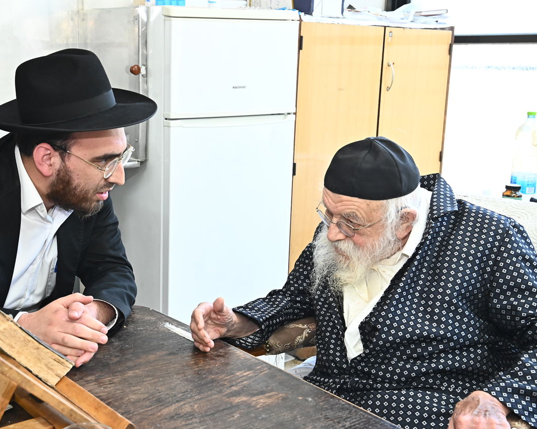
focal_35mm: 55
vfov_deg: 27.6
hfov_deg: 33.9
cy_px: 216
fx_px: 874
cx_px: 192
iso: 2500
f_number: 8
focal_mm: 44
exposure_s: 1/200
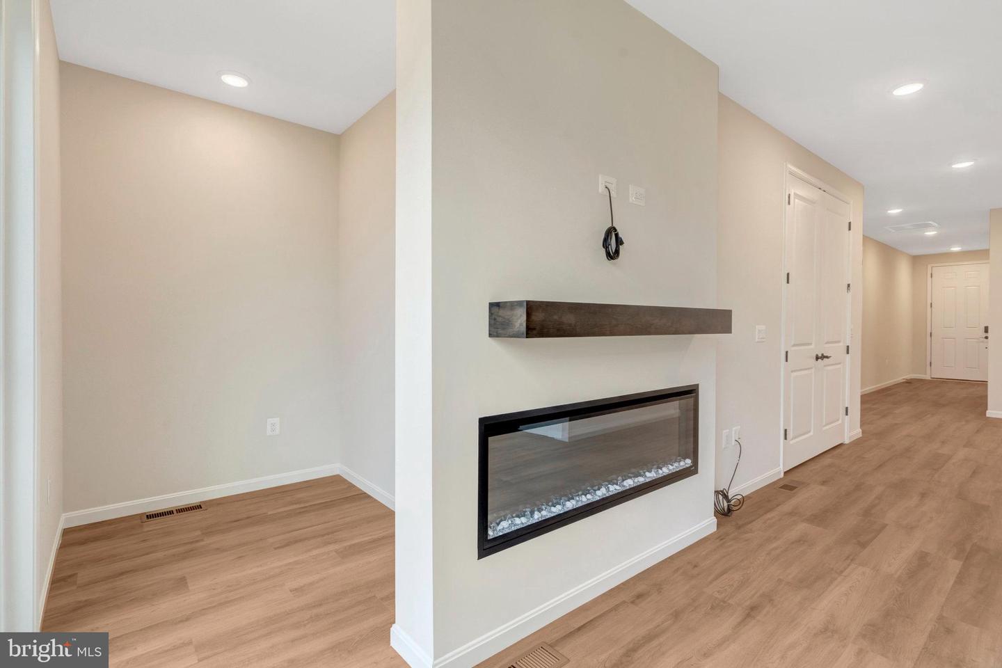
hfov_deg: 96.7
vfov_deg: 73.7
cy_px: 334
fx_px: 445
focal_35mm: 16
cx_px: 501
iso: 1250
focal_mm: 16
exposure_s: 1/100
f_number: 8
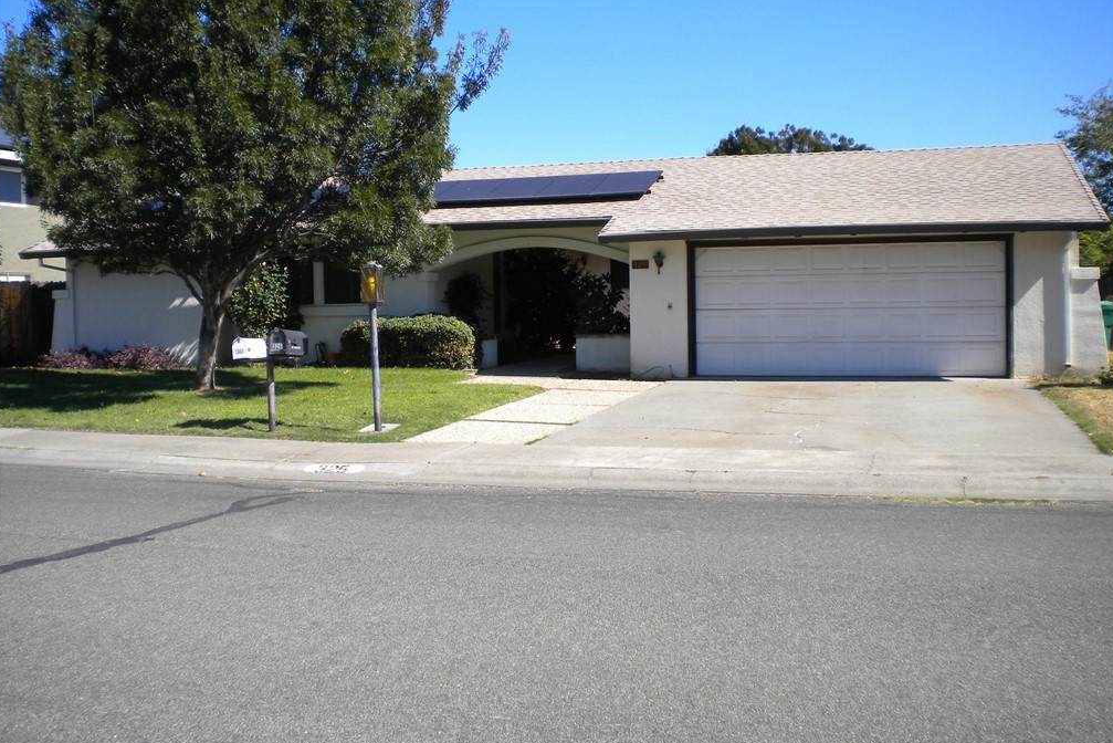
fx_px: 1144
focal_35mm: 37
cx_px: 558
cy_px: 352
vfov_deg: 36.0
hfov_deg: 51.9
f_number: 4.6
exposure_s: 1/455
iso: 80
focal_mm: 6.3
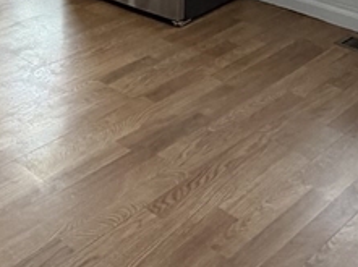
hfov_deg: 25.5
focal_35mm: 65
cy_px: -235
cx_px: -112
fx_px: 671
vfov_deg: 17.5
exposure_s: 1/60
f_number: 2.2
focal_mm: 2.22
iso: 320
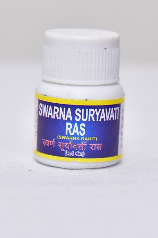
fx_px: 791
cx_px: 79
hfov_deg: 11.4
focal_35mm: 120
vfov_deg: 17.1
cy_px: 119
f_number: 5
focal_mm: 120
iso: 1600
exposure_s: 1/200
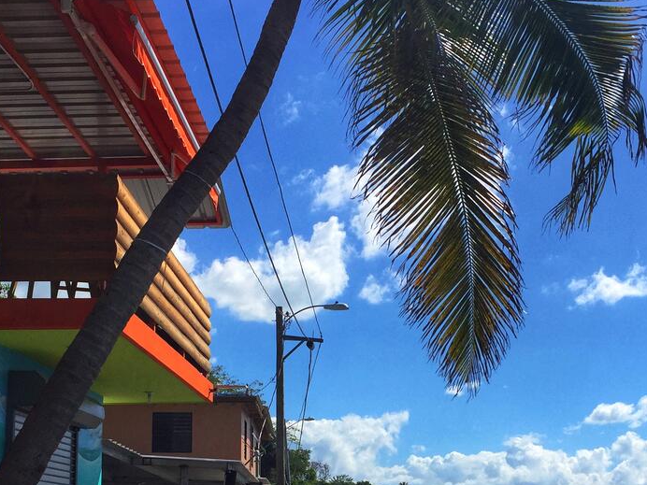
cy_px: 412
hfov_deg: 34.3
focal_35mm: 56
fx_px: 1047
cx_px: 380
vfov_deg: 25.5
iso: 32
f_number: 2.2
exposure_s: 1/3968
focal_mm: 4.15
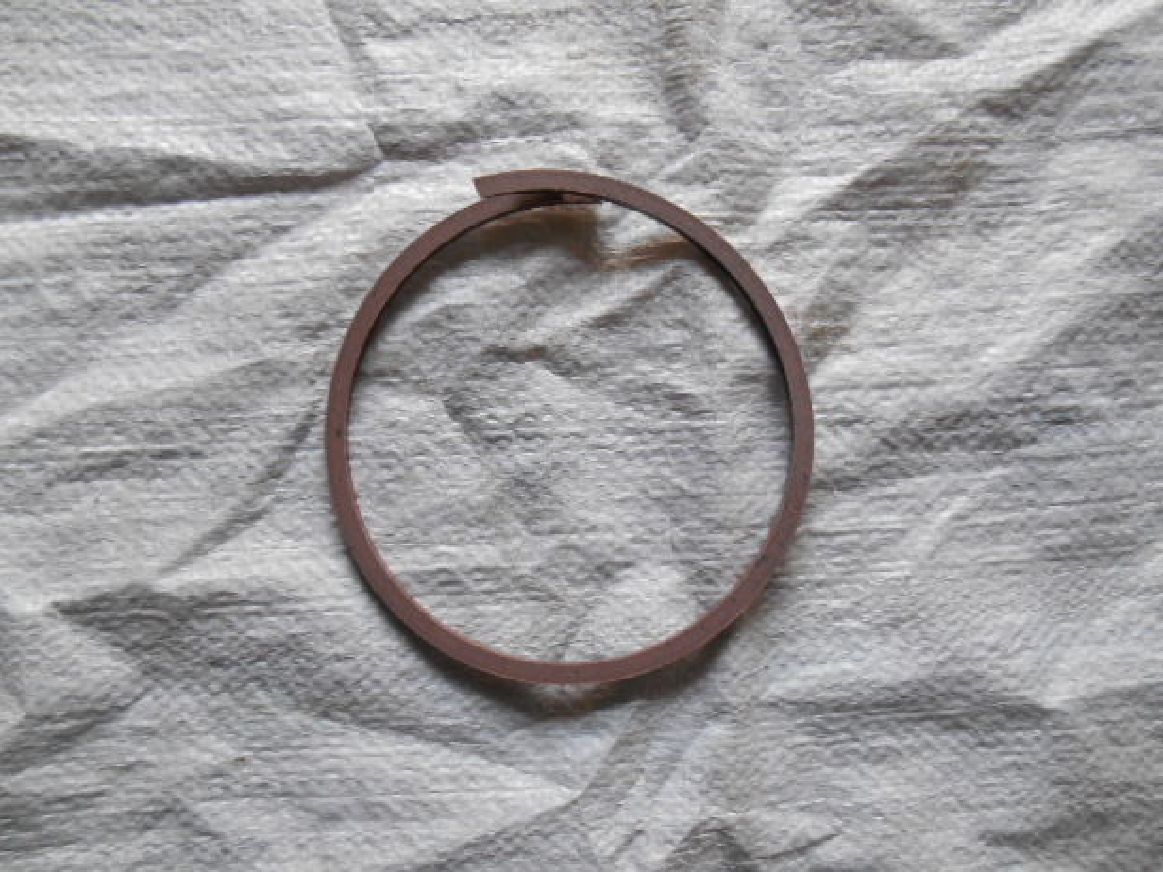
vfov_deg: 51.3
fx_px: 907
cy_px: 423
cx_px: 570
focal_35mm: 27
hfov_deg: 65.3
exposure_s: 1/30
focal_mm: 4.7
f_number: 3.4
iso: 250
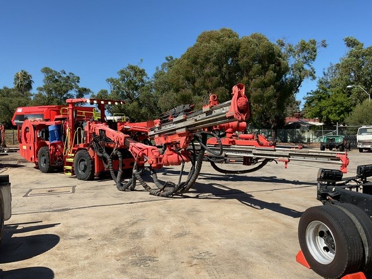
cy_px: 140
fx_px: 312
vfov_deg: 48.2
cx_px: 186
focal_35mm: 29
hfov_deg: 61.7
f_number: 1.8
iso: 16
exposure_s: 1/1912
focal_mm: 3
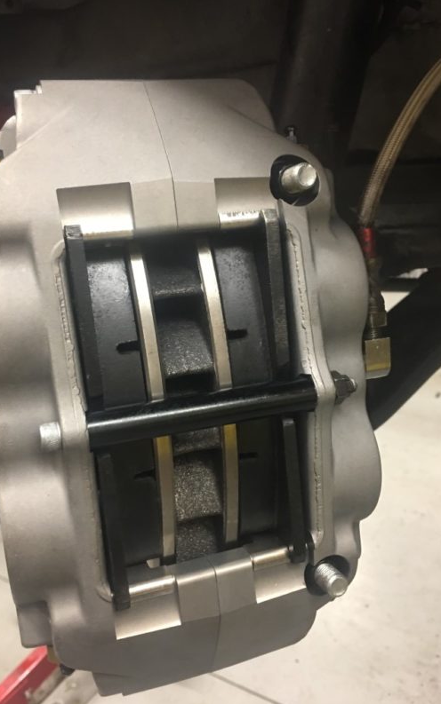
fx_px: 596
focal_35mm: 31
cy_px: 353
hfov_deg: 40.6
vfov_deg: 61.2
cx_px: 204
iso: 50
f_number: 2.2
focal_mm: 4.15
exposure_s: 1/4
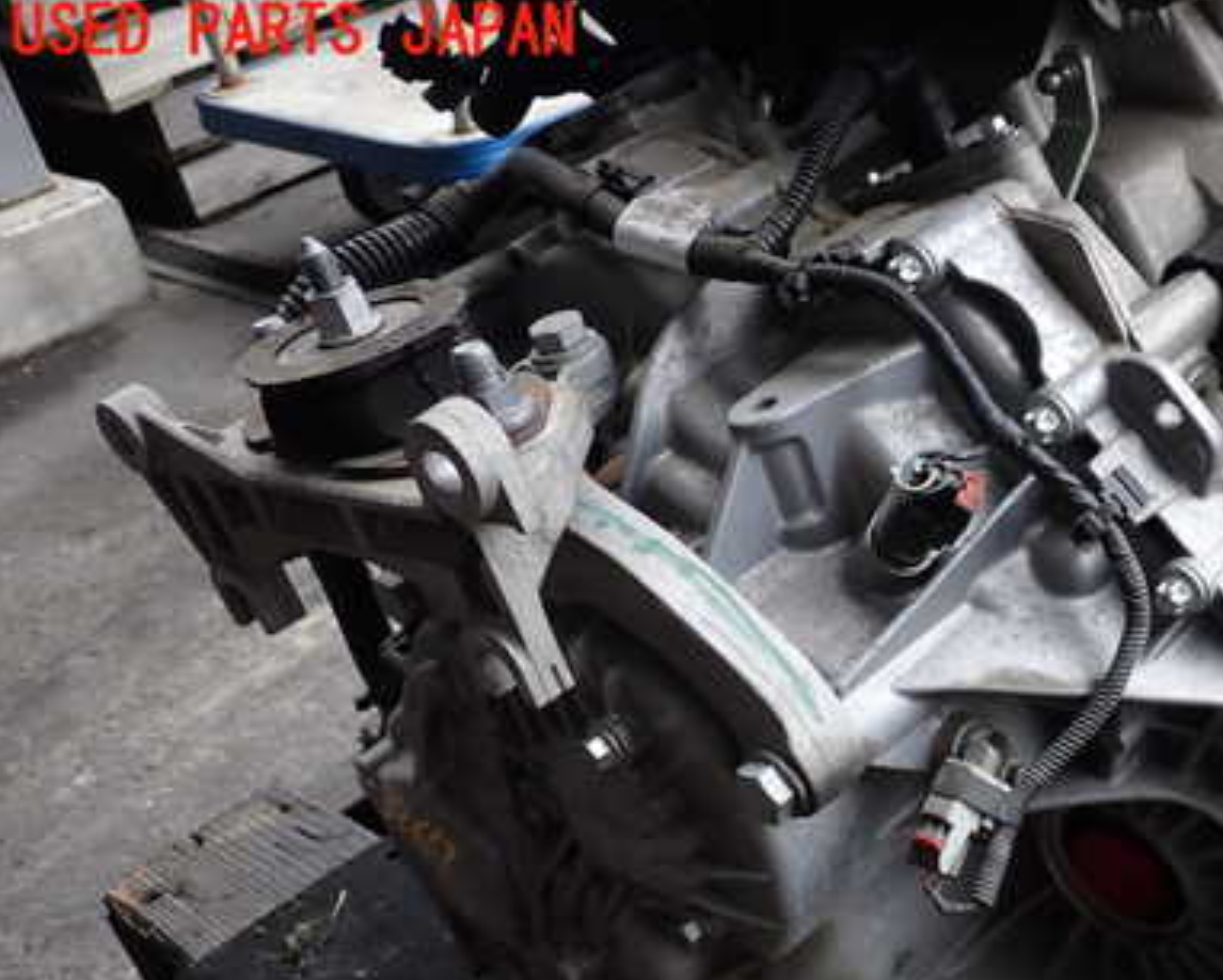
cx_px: 954
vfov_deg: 32.3
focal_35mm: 46
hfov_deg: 39.0
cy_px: 714
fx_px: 1666
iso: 100
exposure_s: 1/100
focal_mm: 5.4
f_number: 2.3
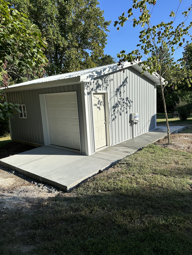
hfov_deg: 56.8
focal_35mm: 24
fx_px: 177
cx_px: 96
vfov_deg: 71.6
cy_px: 128
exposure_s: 1/3717
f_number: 1.78
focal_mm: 6.86
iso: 80
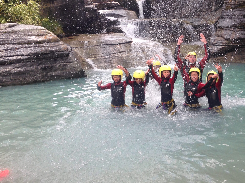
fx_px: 311
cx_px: 162
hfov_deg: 42.4
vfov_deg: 32.7
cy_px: 71
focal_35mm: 44
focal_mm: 4.12
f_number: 2.4
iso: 50
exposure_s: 1/246
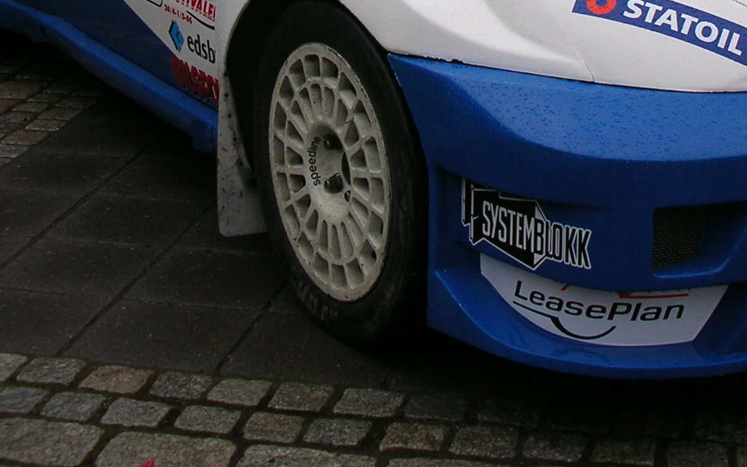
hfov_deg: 25.7
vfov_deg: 15.6
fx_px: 1629
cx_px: 478
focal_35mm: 80
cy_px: -121
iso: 50
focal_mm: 5.8
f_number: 3
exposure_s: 1/148
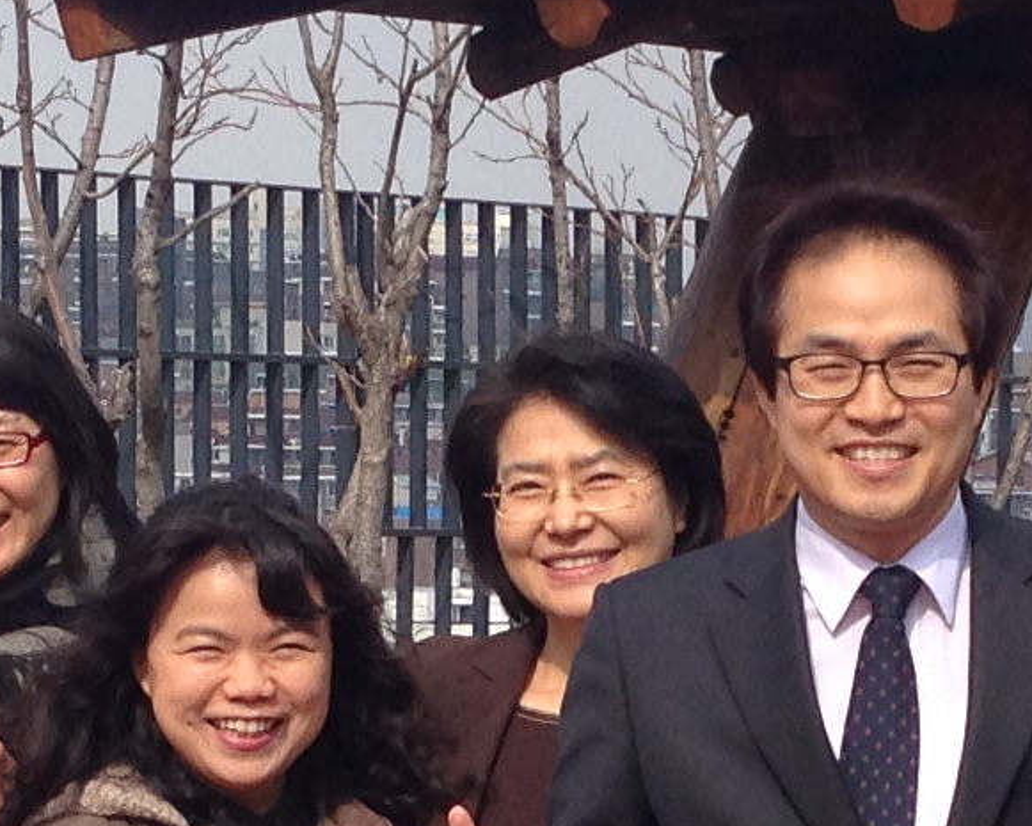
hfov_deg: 10.6
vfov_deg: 8.5
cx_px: 723
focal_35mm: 181
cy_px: 917
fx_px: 5529
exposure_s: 1/1085
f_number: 2.4
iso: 50
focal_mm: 4.12
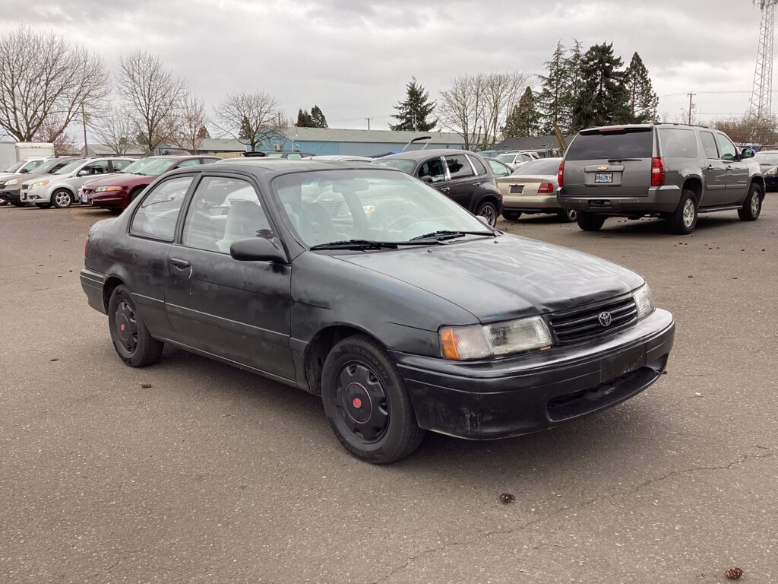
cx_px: 389
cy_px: 292
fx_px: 697
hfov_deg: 58.4
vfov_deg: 45.4
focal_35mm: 31
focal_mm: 3.3
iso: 25
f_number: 2.4
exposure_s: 1/120
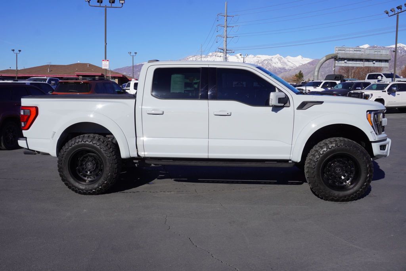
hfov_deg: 55.1
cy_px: 136
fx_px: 389
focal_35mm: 34
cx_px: 203
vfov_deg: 38.4
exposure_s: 1/200
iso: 100
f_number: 10
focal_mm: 23
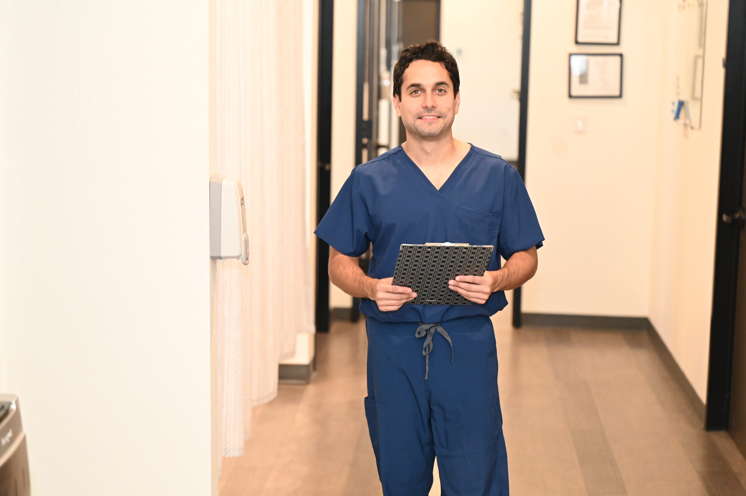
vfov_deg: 19.4
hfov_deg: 28.9
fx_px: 1449
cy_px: 248
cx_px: 373
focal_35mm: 70
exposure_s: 1/200
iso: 5000
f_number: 2.8
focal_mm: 70
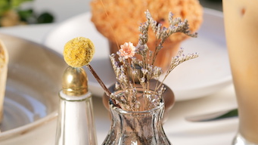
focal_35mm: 332
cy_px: 147
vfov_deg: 3.7
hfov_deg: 6.5
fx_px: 2272
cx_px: 104
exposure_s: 1/320
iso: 160
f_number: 4.5
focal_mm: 90
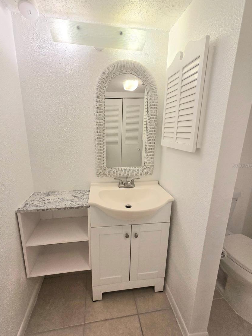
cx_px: 118
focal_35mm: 14
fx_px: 136
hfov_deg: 85.6
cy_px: 166
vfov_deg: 102.0
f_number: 2.2
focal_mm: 2.2
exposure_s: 1/120
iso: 80
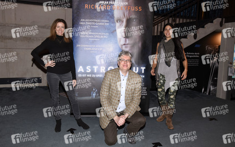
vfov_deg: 38.3
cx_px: 116
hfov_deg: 58.1
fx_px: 211
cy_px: 71
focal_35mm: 33
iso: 1250
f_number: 6.3
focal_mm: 32
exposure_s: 1/60
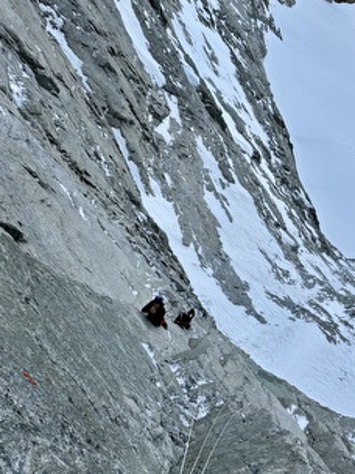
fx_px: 465
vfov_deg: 53.7
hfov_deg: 41.7
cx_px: 206
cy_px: 195
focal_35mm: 34
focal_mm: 6.86
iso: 80
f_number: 1.78
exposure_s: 1/5525
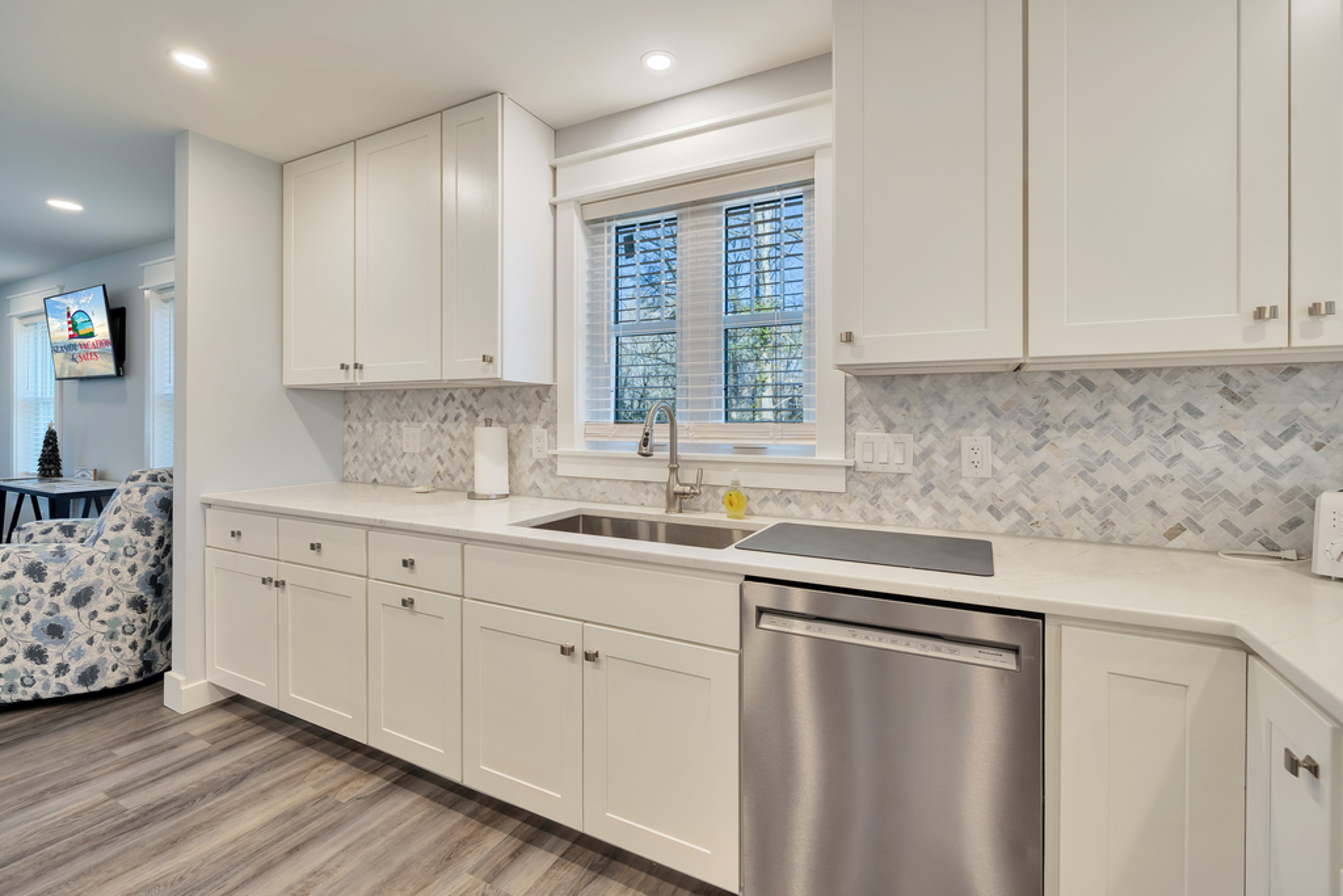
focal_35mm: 15
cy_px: 448
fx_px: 560
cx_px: 672
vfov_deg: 77.3
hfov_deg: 100.4
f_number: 8
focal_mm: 15
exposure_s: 1/20
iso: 320
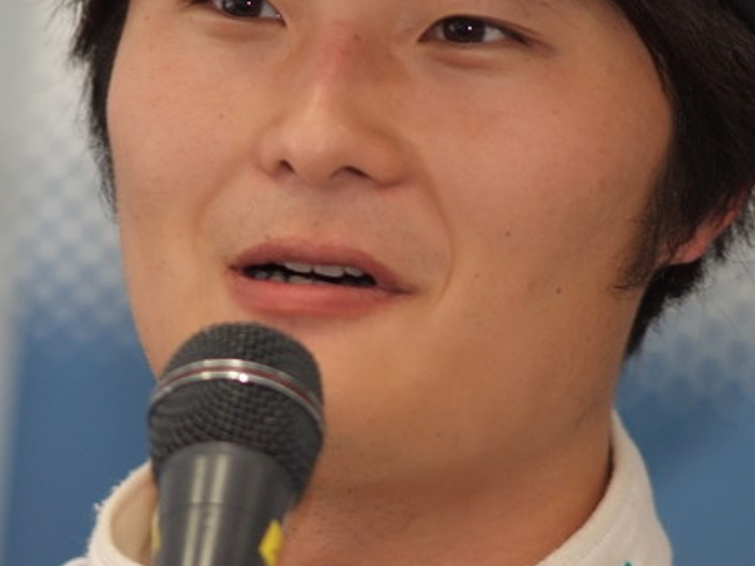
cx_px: 341
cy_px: 194
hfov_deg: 4.4
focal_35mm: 449
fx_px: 9793
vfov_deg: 3.3
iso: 800
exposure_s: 1/125
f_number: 2.8
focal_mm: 180
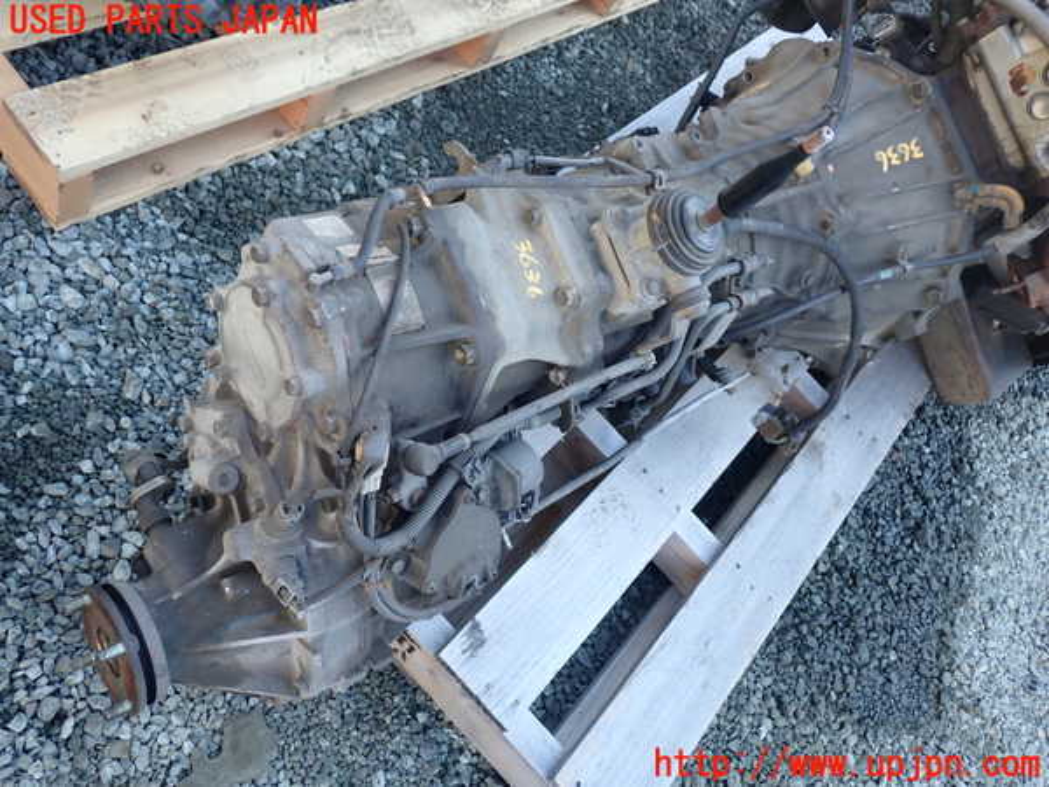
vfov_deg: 46.8
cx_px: 524
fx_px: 909
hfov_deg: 60.0
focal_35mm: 30
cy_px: 394
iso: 100
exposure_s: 1/80
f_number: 2.3
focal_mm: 5.4
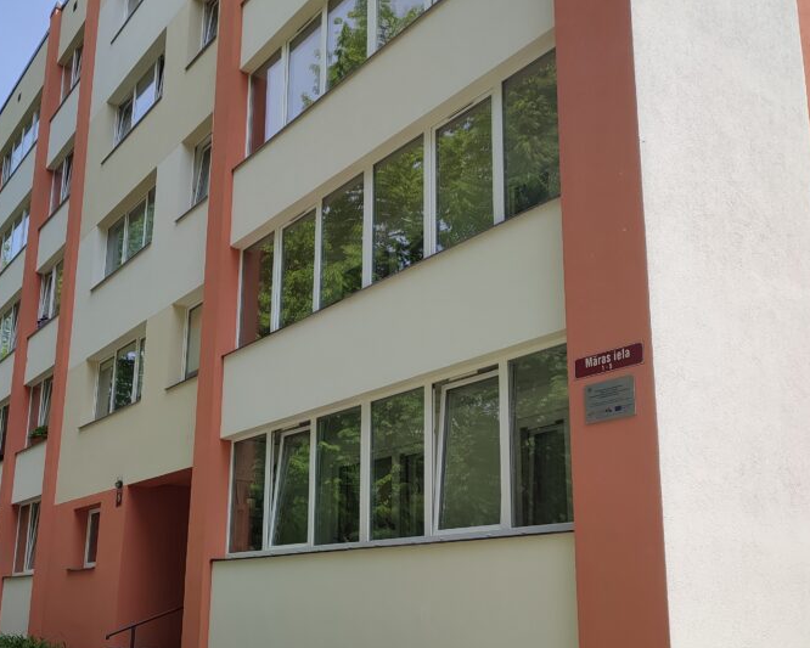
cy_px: 426
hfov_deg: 48.9
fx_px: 863
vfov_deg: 40.7
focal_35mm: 36
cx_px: 236
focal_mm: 5.89
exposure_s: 1/754
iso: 50
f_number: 1.89
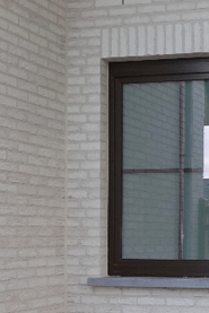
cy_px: 241
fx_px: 678
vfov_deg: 25.6
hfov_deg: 16.1
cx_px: 307
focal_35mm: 78
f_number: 3.5
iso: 125
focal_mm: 9
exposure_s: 1/100
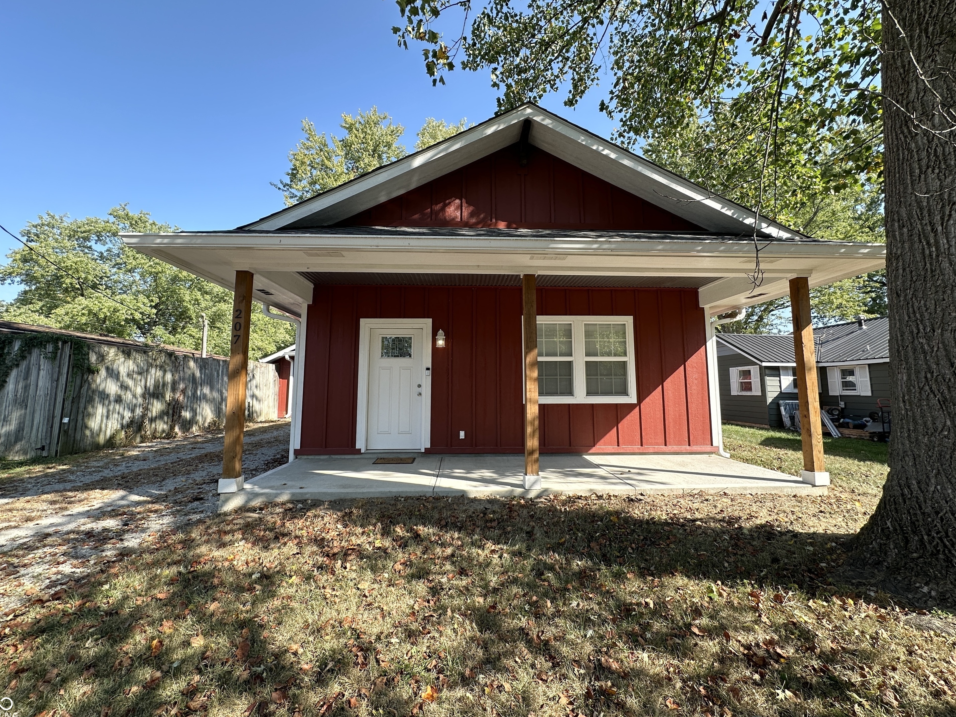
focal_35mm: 15
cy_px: 343
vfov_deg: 81.7
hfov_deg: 98.2
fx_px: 414
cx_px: 481
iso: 40
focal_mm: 2.22
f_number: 2.2
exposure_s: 1/387
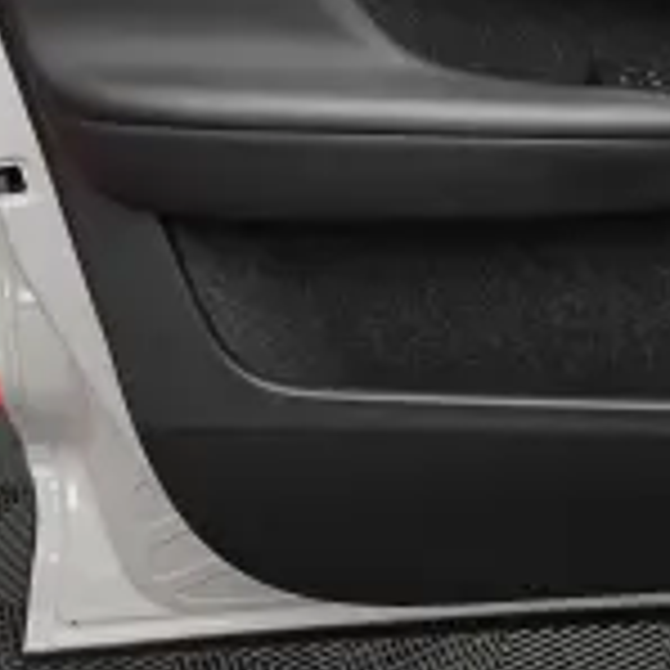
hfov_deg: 33.9
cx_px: 513
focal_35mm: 49
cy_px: 112
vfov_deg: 33.4
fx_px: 1073
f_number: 1.8
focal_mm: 5.4
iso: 200
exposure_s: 1/180
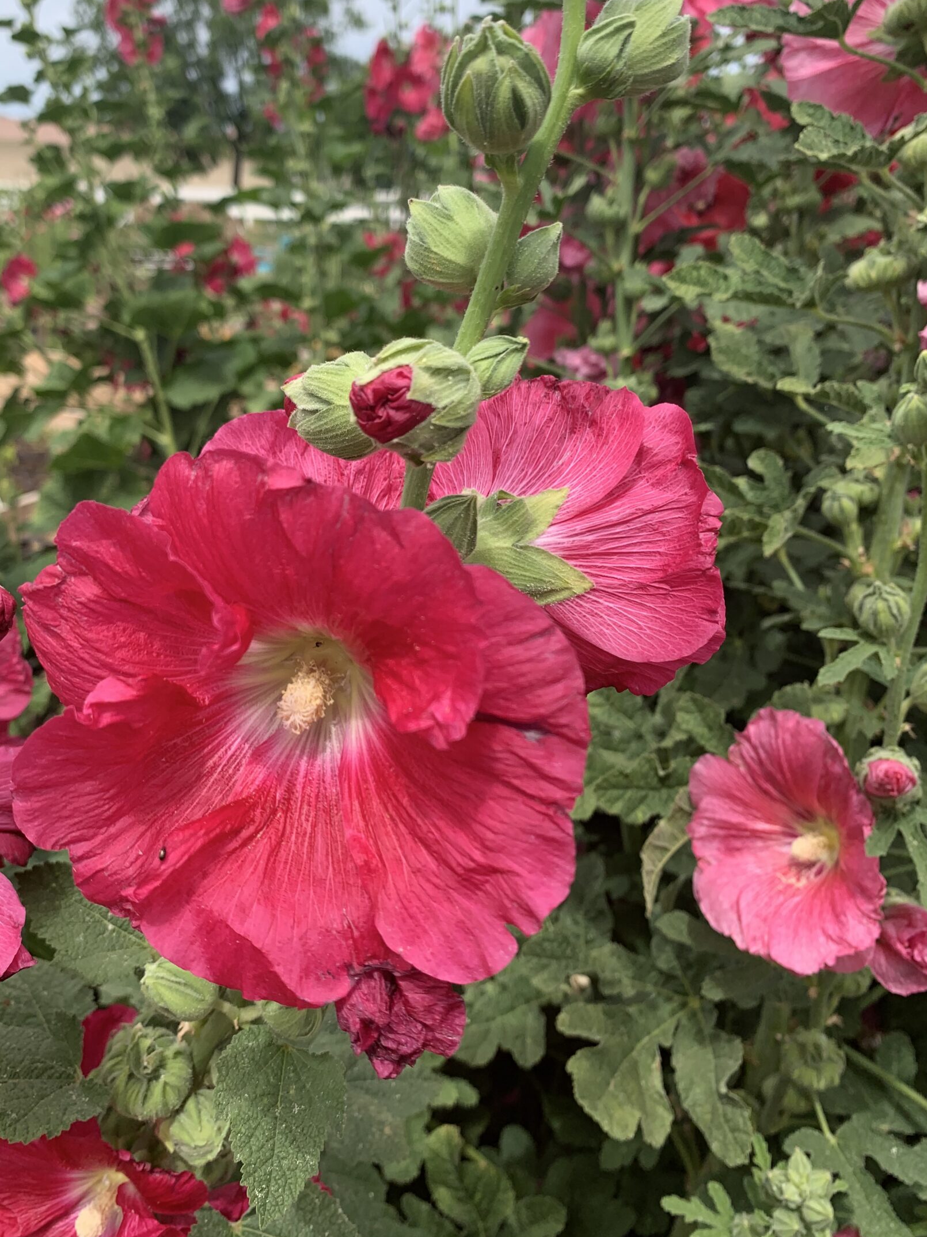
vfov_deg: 58.0
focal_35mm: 31
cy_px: 504
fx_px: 1107
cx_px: 387
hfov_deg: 45.3
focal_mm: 4.25
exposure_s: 1/1585
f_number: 1.8
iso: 25
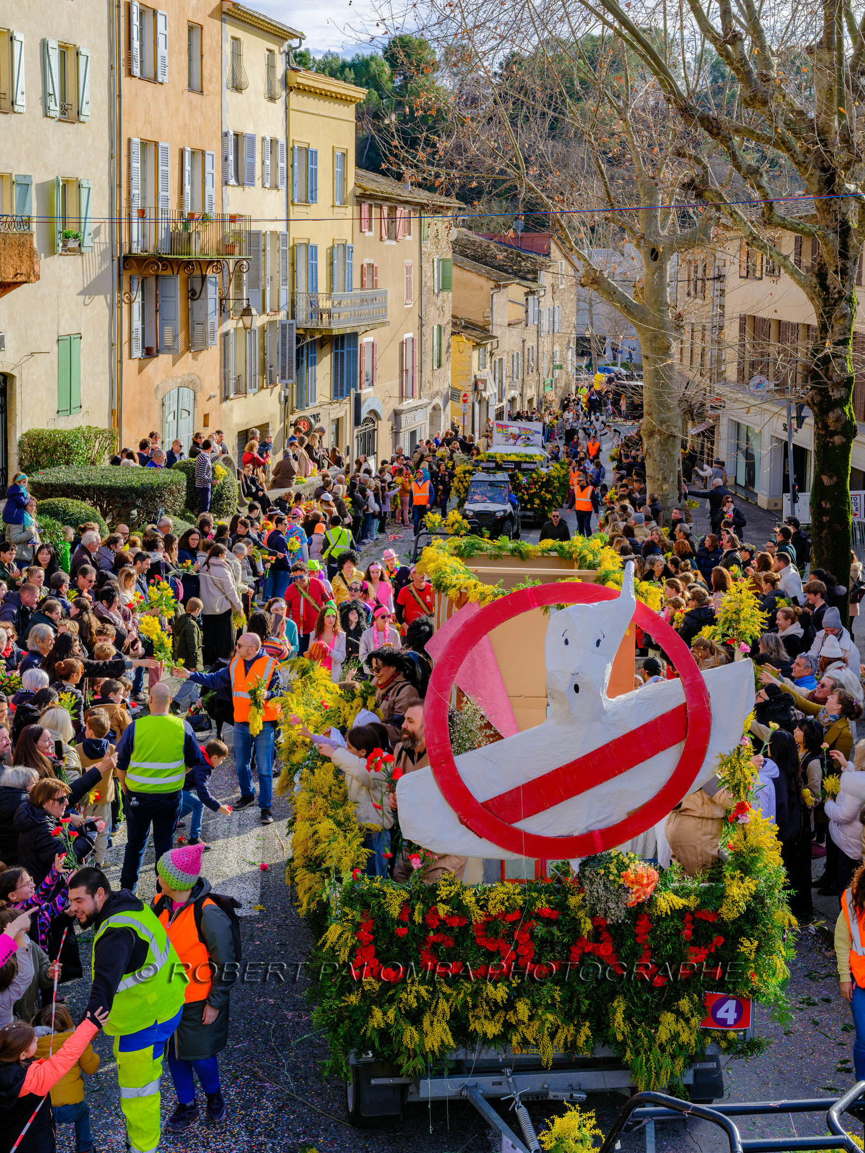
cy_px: 576
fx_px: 1466
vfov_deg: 42.9
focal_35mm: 44
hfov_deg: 32.9
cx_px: 432
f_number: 10
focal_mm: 55
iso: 320
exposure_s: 1/100
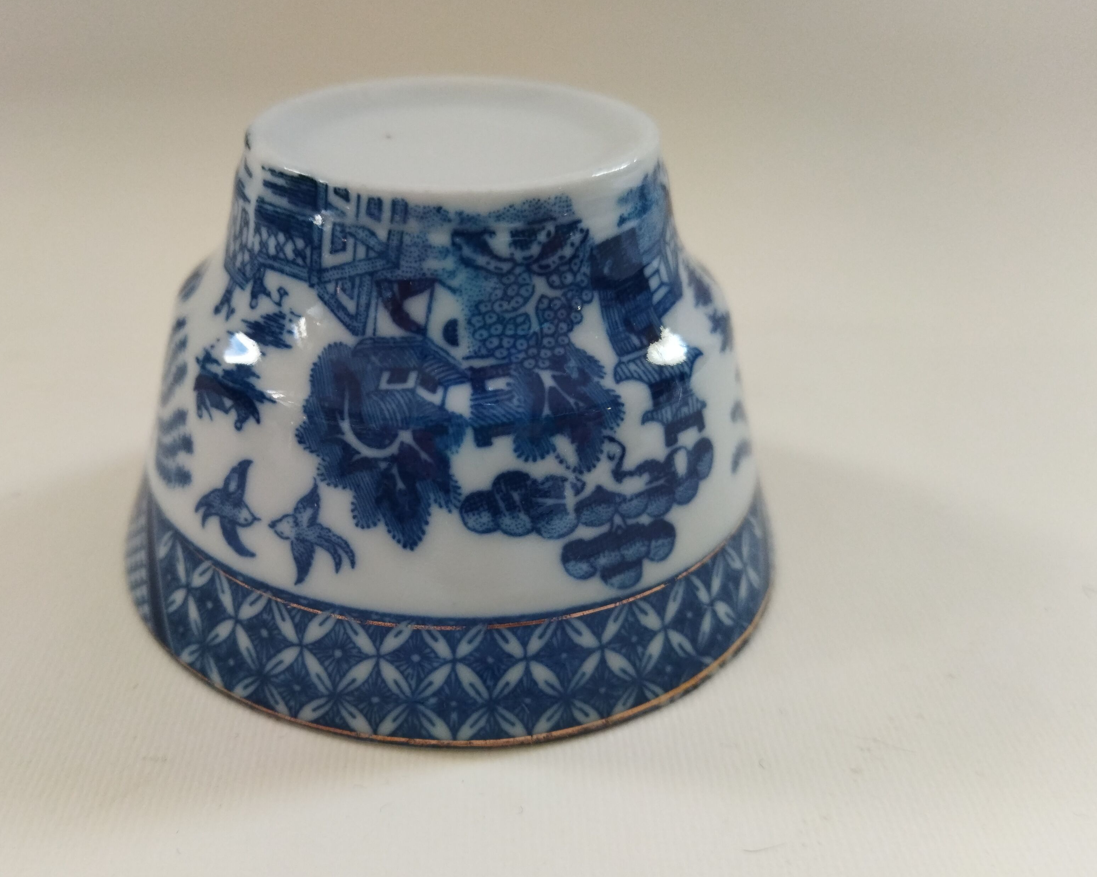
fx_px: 1104
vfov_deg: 43.3
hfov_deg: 52.6
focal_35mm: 34
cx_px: 459
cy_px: 491
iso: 192
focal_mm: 4.71
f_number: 1.79
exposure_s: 1/100
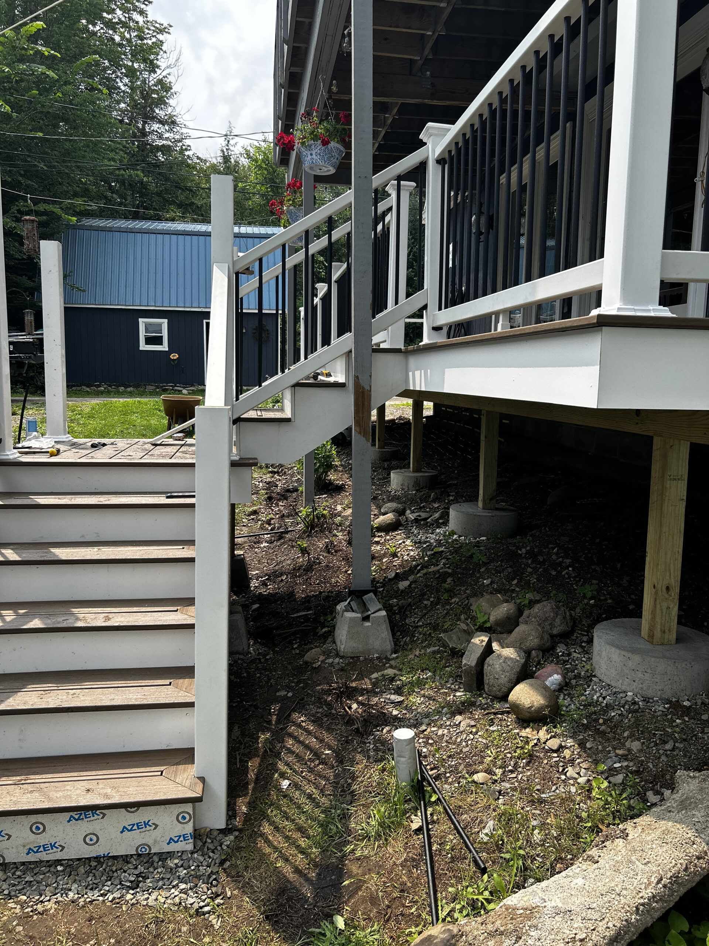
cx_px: 354
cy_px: 473
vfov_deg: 67.3
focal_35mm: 26
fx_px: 710
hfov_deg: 53.1
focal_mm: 5.7
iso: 50
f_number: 1.5
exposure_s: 1/1531
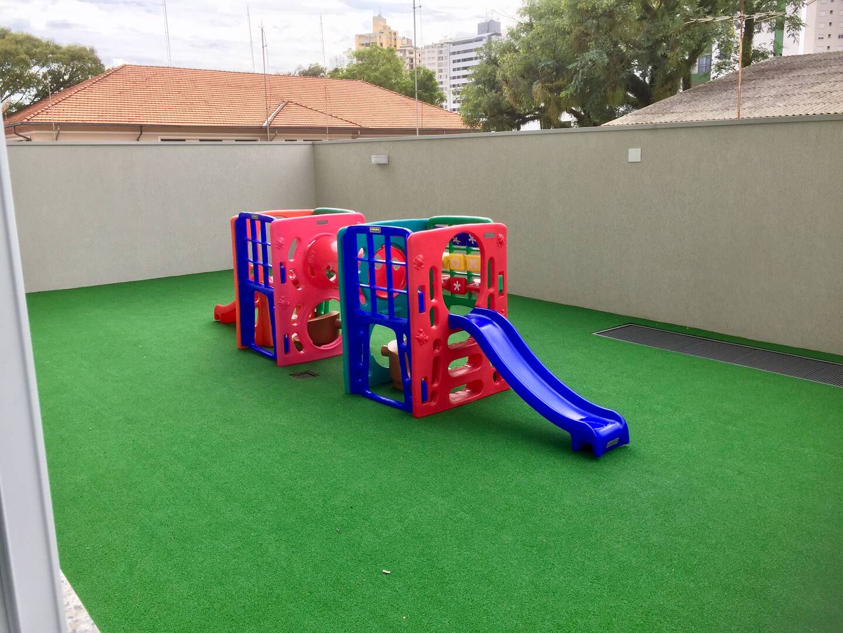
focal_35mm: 29
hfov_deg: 61.7
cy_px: 316
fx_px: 706
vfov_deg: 48.2
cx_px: 422
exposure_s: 1/775
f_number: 2.2
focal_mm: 4.15
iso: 32
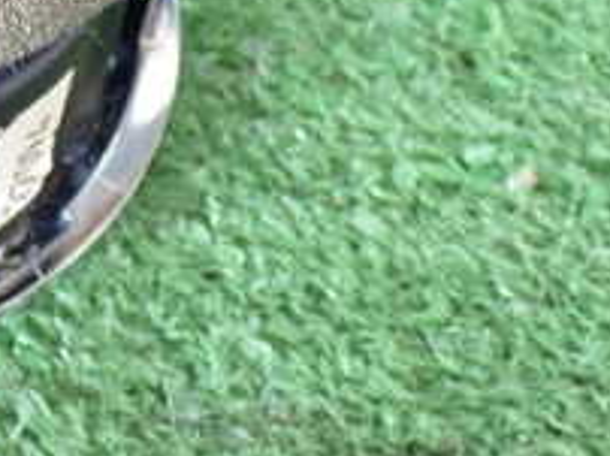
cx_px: -248
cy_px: -115
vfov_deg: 11.1
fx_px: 2306
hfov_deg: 14.3
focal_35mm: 131
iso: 800
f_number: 2.9
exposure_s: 1/30
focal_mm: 7.84
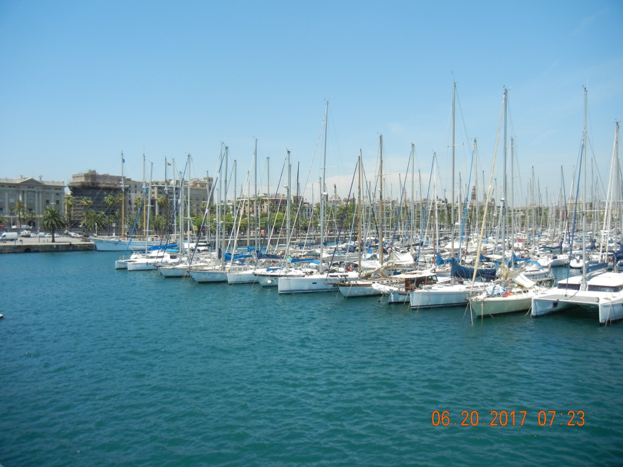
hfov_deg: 60.0
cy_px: 234
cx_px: 312
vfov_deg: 46.8
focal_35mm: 30
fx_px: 540
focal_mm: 5.4
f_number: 7
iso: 160
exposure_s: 1/346
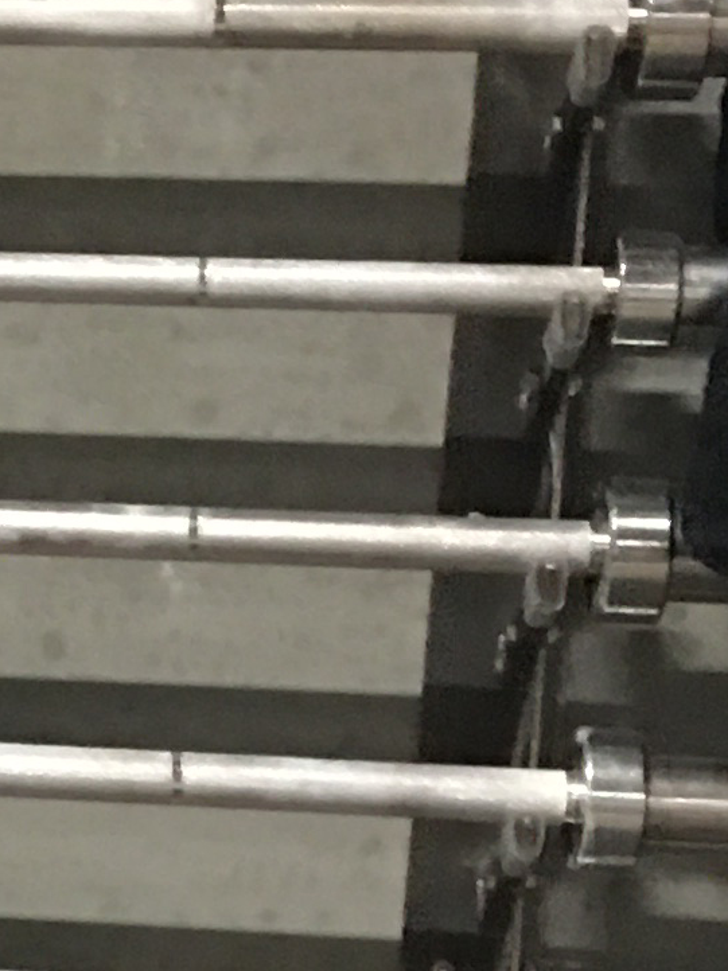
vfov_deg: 12.2
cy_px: 777
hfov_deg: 8.4
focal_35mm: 162
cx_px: -961
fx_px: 4545
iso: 125
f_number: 2.2
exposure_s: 1/8
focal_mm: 4.15
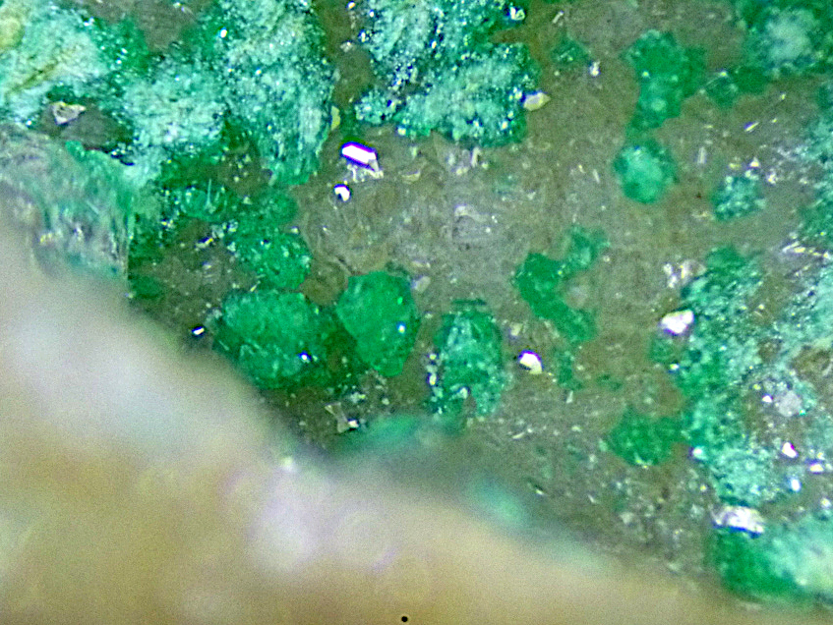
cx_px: 365
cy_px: 368
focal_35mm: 118
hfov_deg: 16.7
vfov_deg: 12.6
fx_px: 2841
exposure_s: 1/125
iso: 400
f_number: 5.7
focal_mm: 18
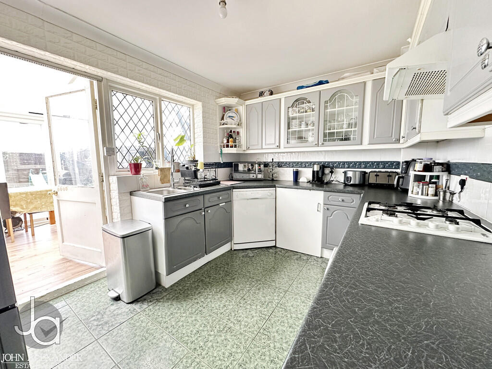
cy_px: 184
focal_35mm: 14
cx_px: 246
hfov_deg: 102.1
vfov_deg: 85.7
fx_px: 199
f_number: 2.2
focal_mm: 2.22
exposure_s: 1/60
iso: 320
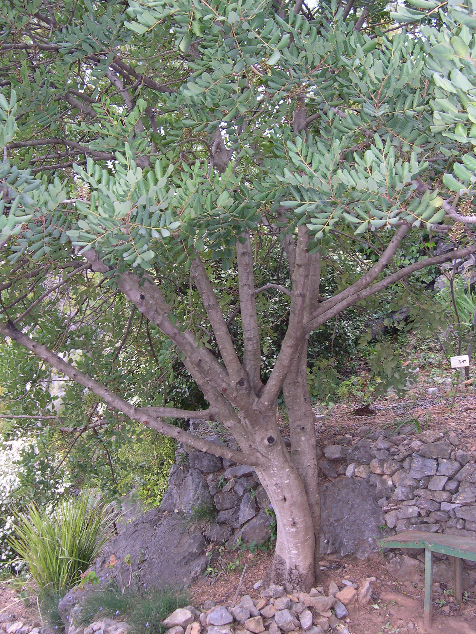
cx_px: 238
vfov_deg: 49.0
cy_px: 317
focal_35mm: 38
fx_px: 697
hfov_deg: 37.7
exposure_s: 1/30
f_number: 2.8
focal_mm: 8
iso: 121
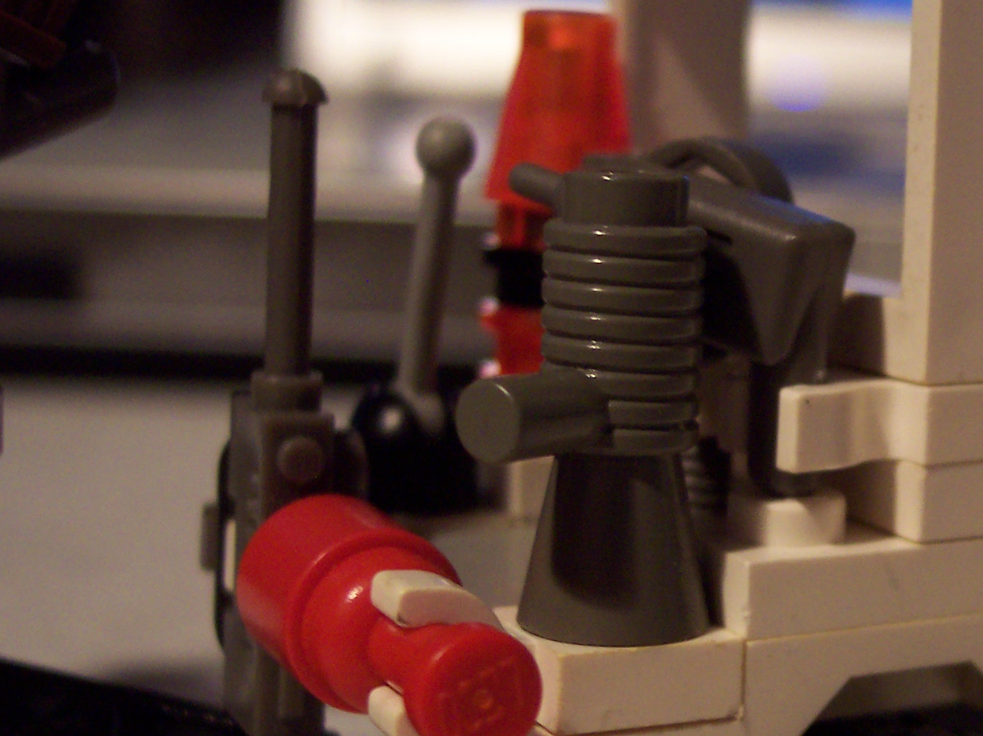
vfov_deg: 19.0
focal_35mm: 77
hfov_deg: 24.7
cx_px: 850
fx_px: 2185
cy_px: 514
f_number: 2.8
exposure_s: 1/8
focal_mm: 8
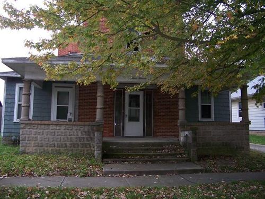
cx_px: 132
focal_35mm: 33
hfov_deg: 55.4
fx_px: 253
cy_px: 100
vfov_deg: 42.9
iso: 64
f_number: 2.8
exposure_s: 1/30
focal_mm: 5.85
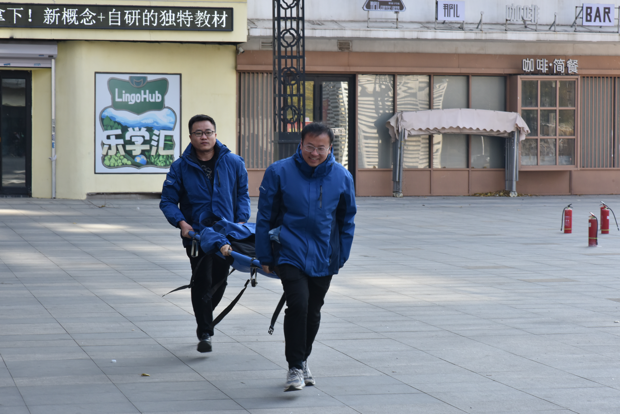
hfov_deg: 21.5
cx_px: 310
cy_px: 207
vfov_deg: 14.4
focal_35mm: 95
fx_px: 1637
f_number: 14
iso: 800
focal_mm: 95
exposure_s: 1/125
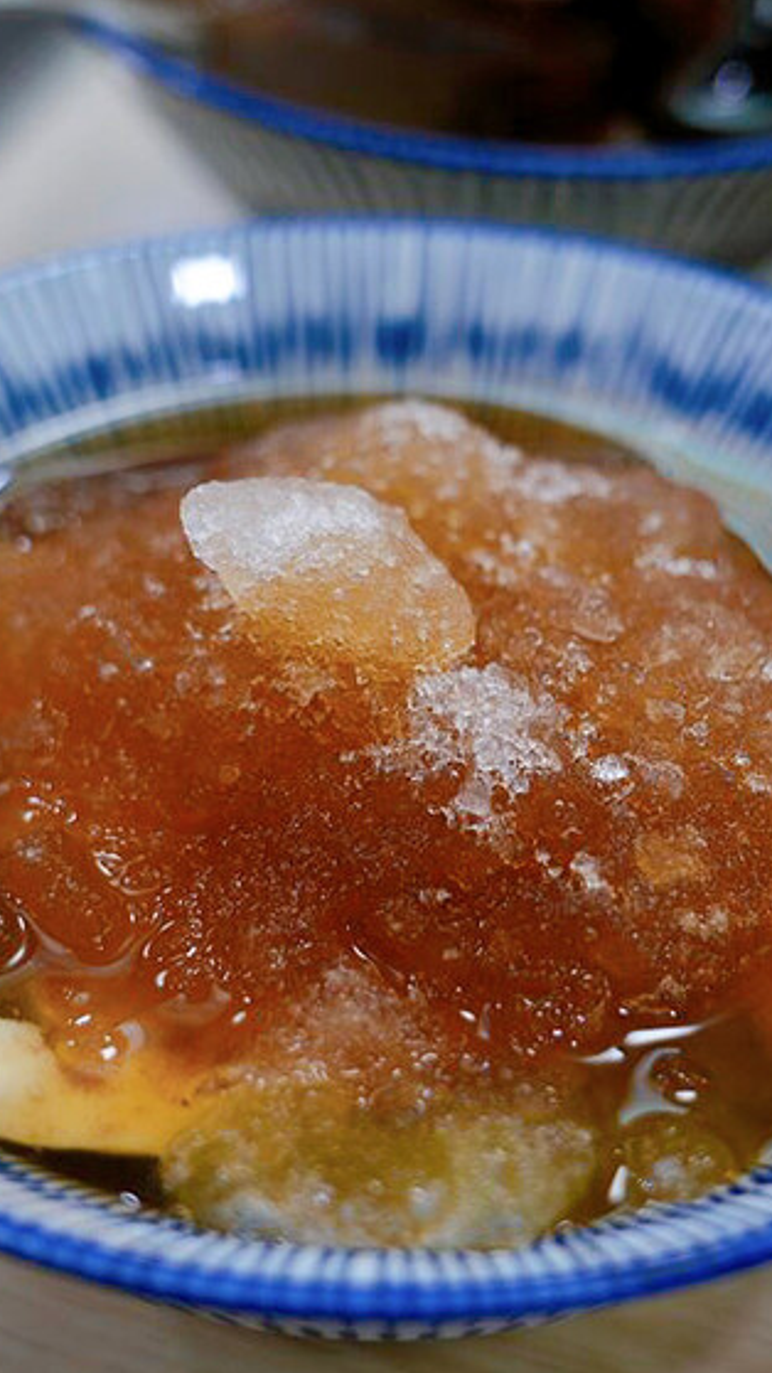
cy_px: 684
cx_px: 457
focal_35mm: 75
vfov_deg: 28.2
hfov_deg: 16.1
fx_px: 2729
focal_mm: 47
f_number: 4
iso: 320
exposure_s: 1/50
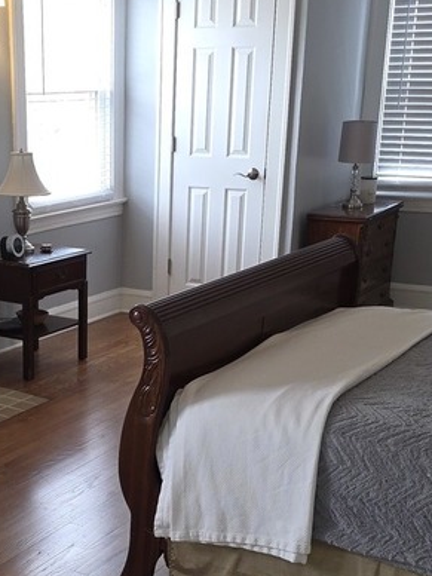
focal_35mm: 64
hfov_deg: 22.6
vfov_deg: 29.6
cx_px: 83
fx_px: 1065
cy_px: 462
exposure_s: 1/40
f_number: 1.7
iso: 125
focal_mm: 6.25
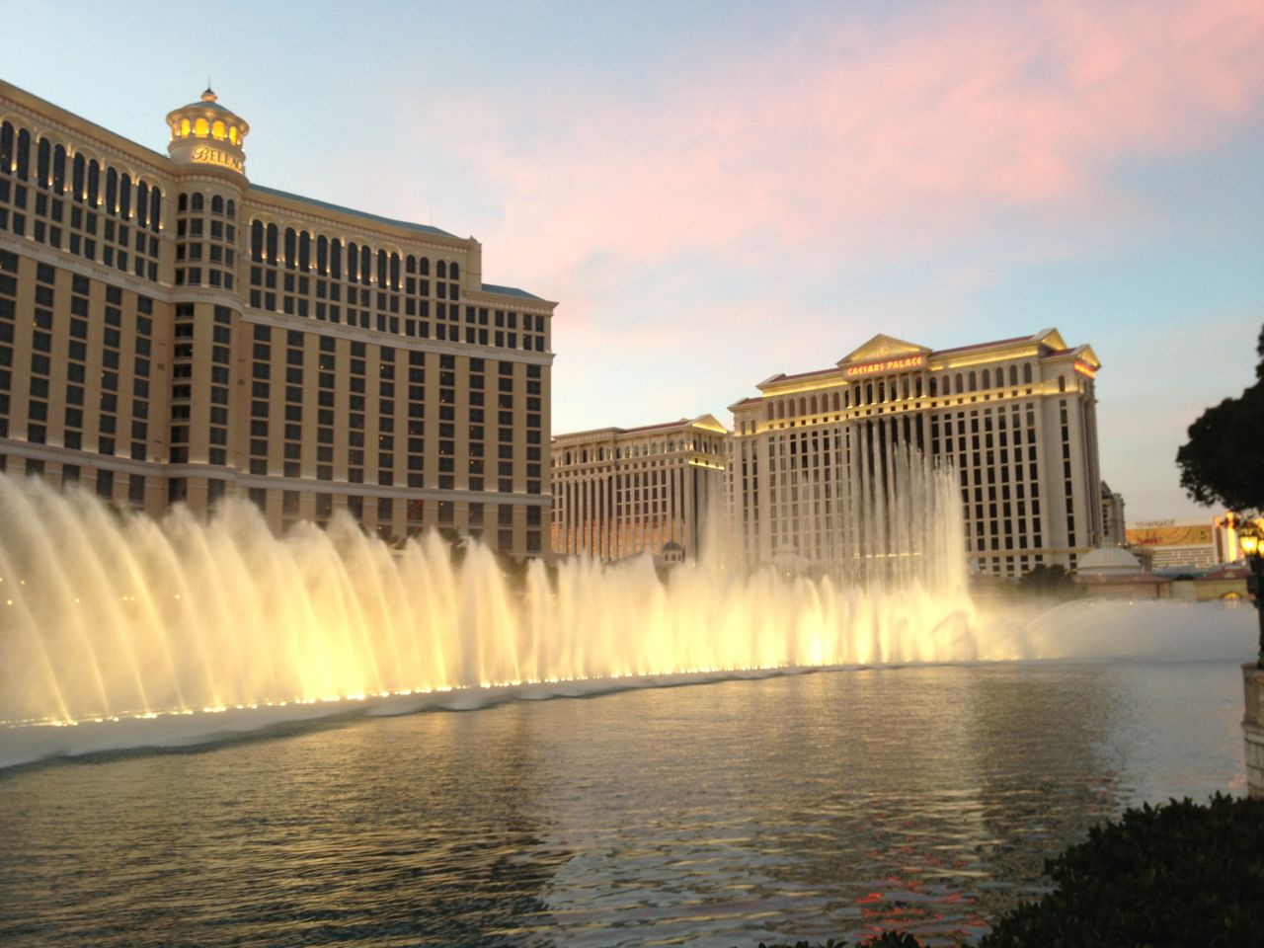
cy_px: 474
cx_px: 632
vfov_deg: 40.7
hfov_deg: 52.6
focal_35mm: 35
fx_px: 1278
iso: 64
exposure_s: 1/24
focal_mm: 4.28
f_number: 2.4
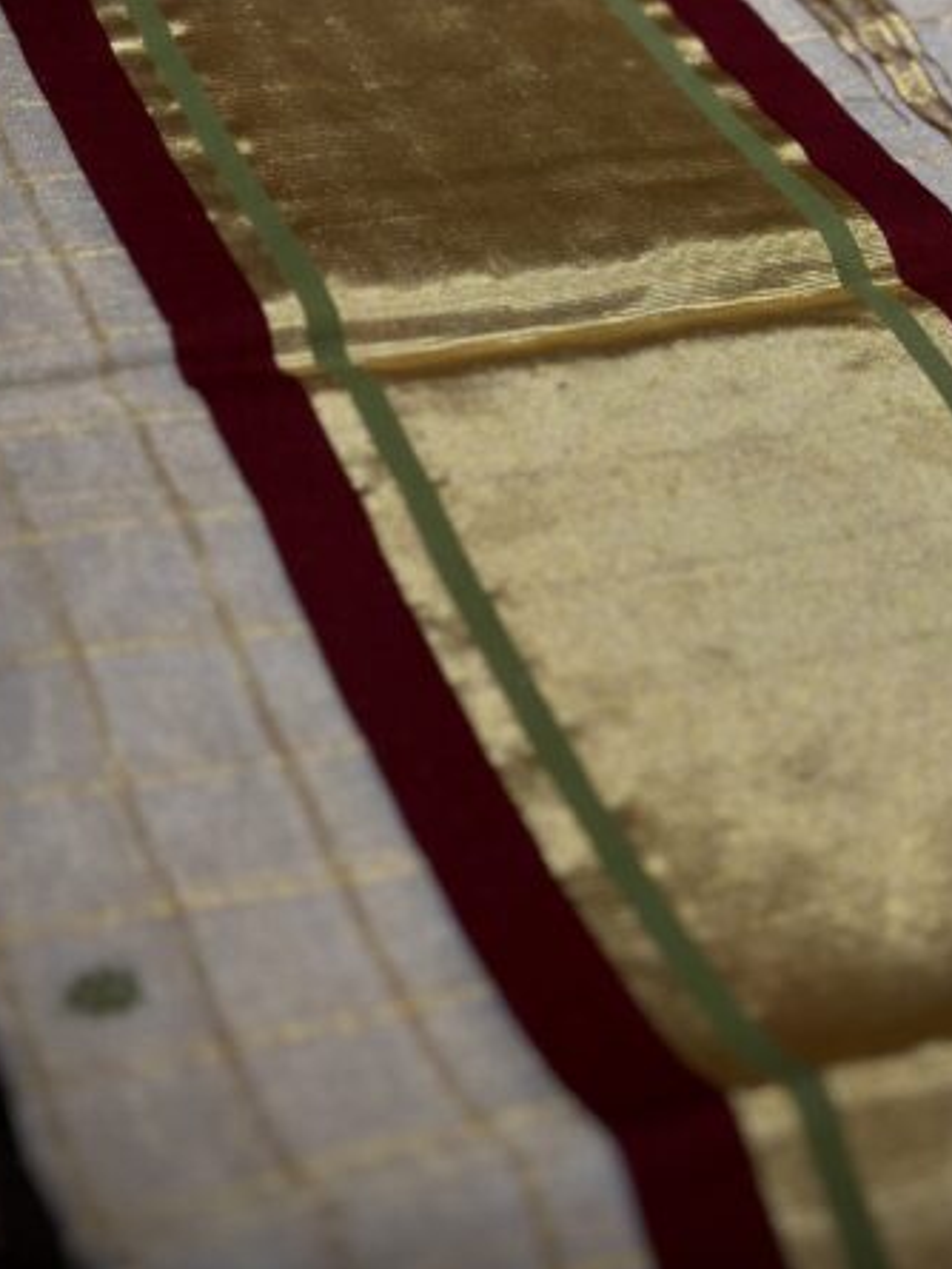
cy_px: 432
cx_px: 594
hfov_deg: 22.9
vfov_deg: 30.1
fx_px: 2346
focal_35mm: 64
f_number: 1.78
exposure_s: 1/60
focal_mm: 6.86
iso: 125
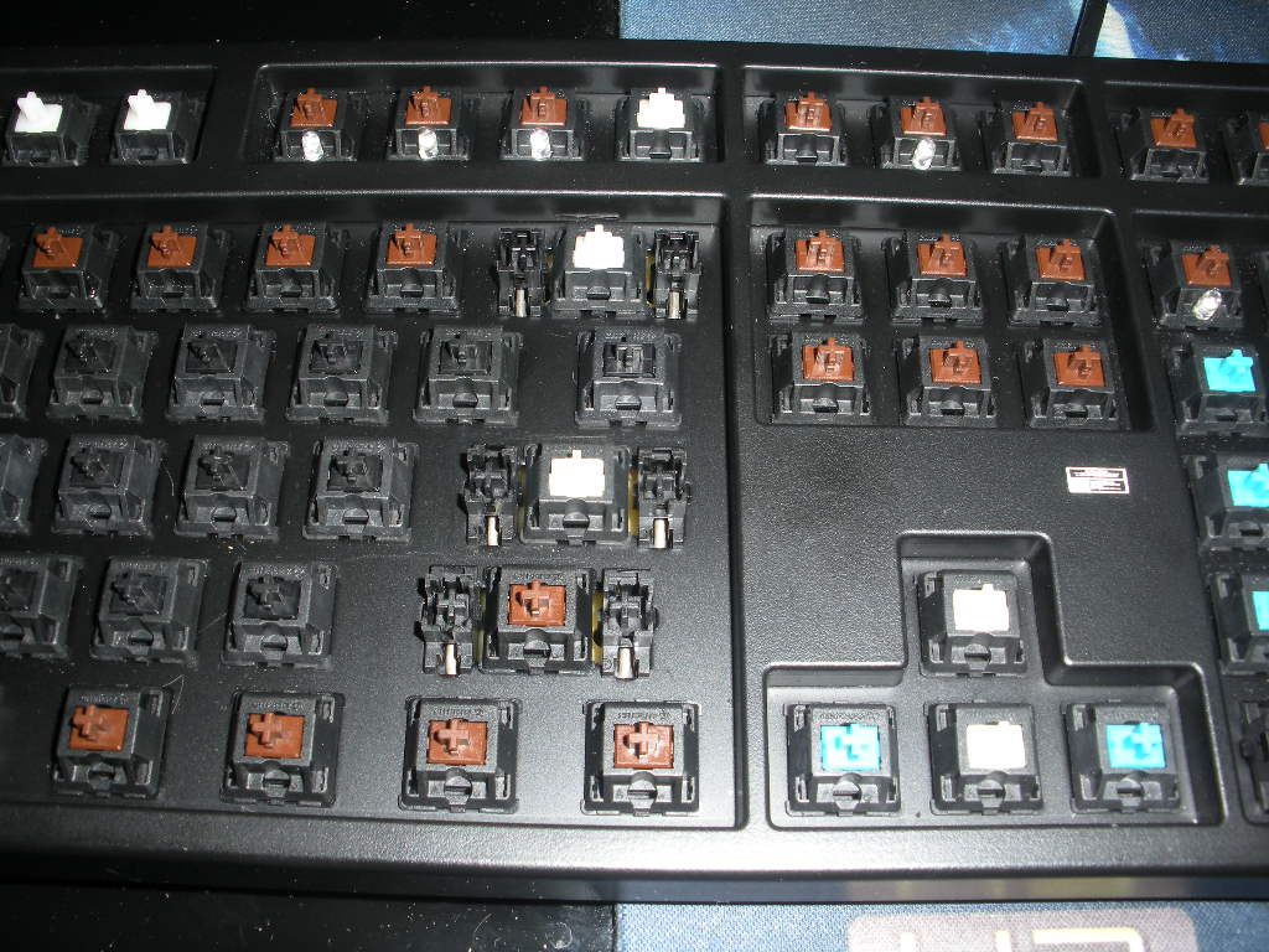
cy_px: 476
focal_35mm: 36
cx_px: 634
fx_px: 1320
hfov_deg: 51.4
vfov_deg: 39.7
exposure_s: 1/60
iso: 64
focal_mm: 6.3
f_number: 5.6
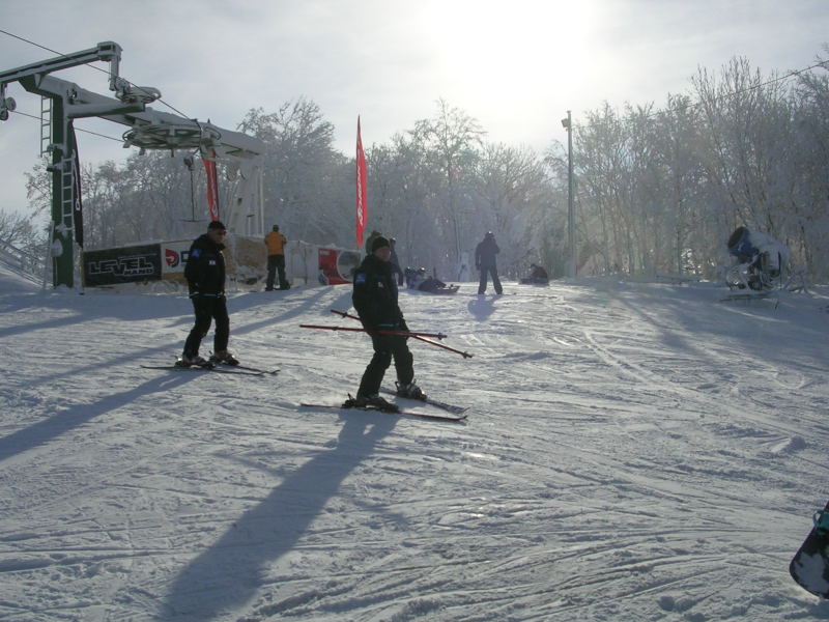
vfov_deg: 37.7
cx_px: 414
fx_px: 910
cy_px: 311
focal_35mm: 38
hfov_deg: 49.0
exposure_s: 1/988
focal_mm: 5.8
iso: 50
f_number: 5.6
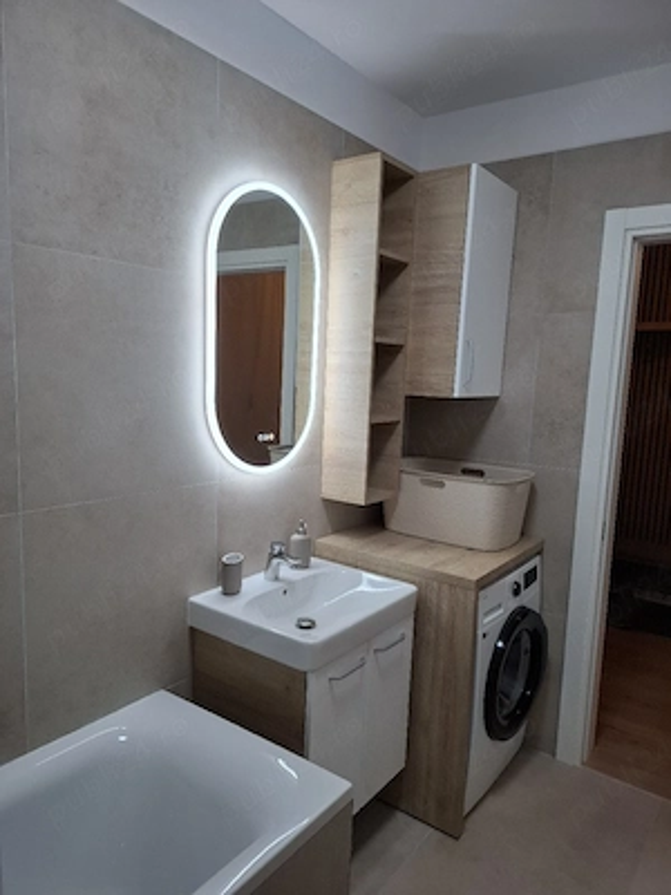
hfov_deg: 58.9
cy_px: 448
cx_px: 336
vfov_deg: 73.9
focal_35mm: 23
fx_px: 594
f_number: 1.8
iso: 125
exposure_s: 1/100
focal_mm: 5.54
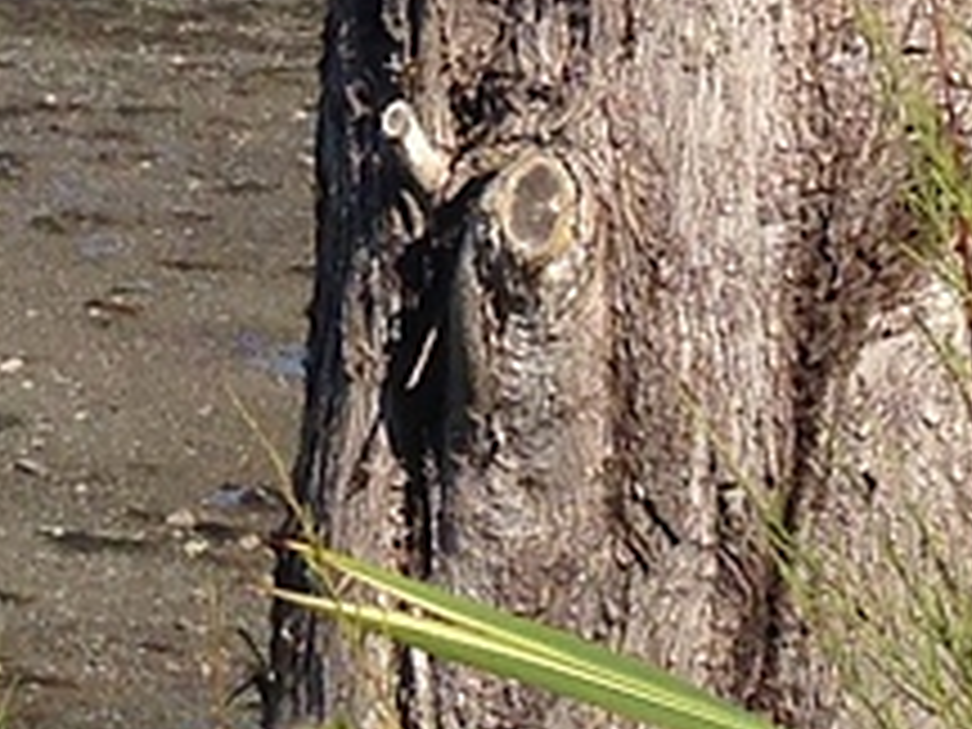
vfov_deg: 5.9
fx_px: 6879
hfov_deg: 7.9
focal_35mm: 245
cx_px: -630
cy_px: -612
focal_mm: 4.12
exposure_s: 1/1695
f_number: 2.4
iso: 50
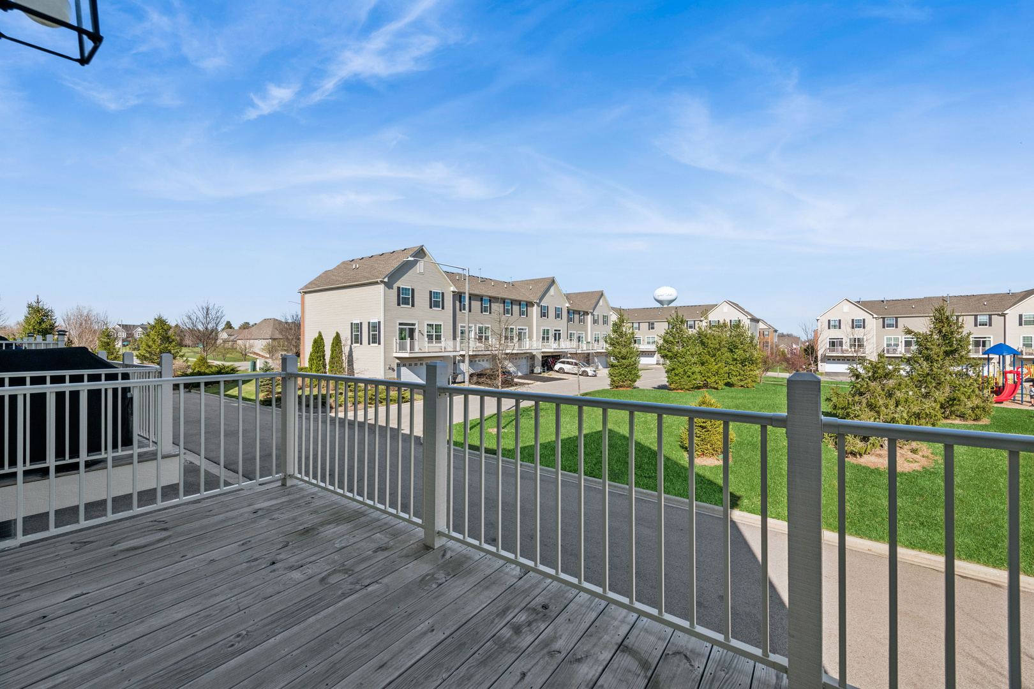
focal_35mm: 15
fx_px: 431
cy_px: 344
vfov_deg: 77.3
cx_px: 517
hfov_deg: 100.4
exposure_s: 1/1000
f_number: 8
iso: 400
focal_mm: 15
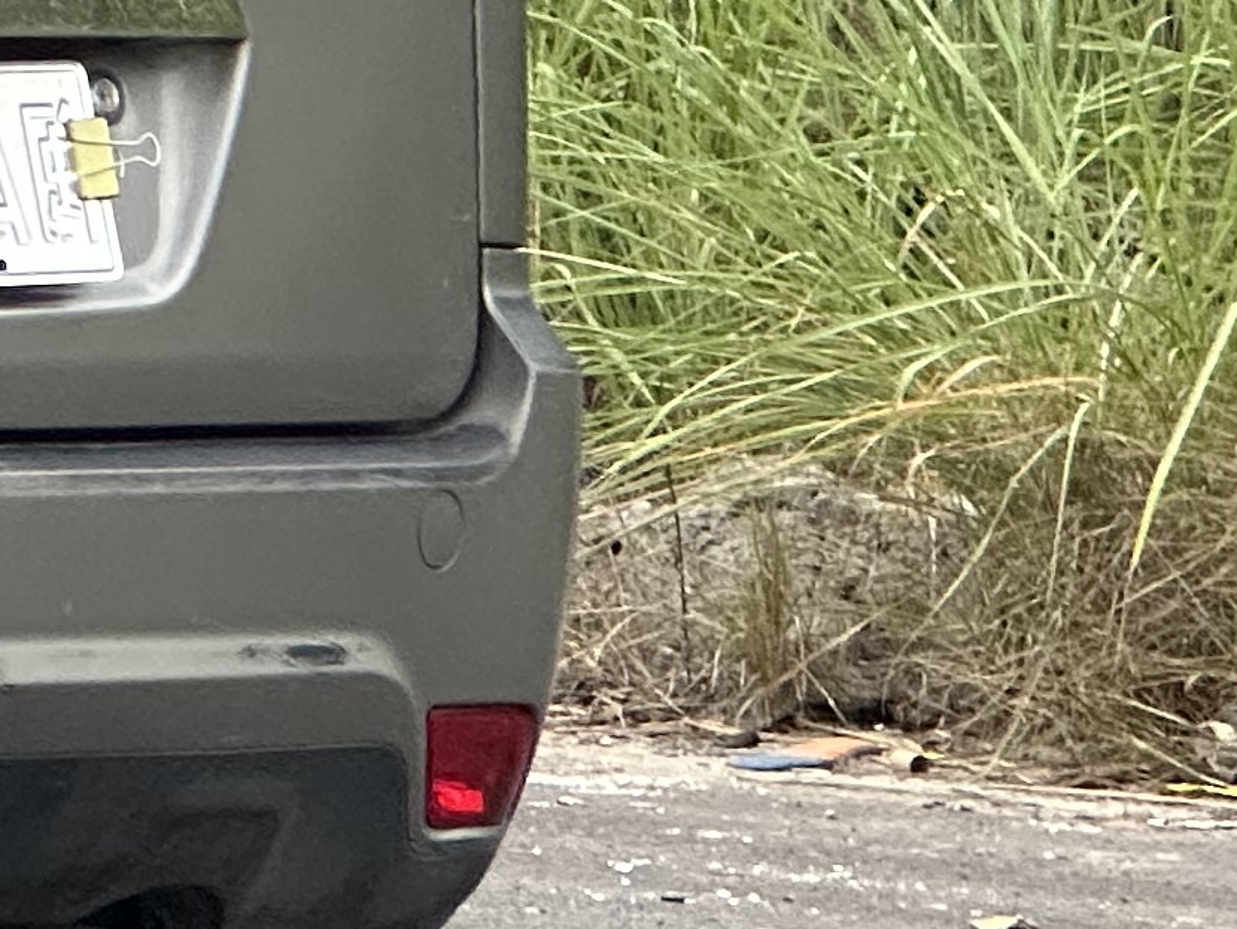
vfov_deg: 4.0
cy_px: -341
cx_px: -1474
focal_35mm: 374
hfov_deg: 5.2
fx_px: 13369
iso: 400
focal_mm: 9
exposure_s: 1/60
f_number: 2.8
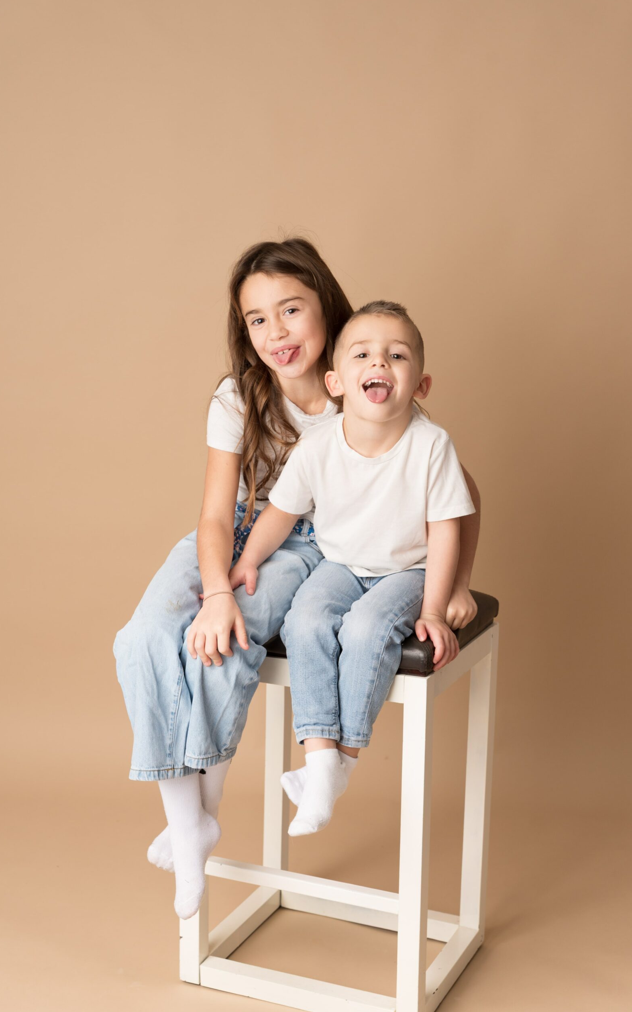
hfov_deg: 22.7
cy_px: 511
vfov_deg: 35.7
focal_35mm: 57
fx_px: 1571
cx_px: 341
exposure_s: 1/125
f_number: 4.5
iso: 200
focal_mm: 55
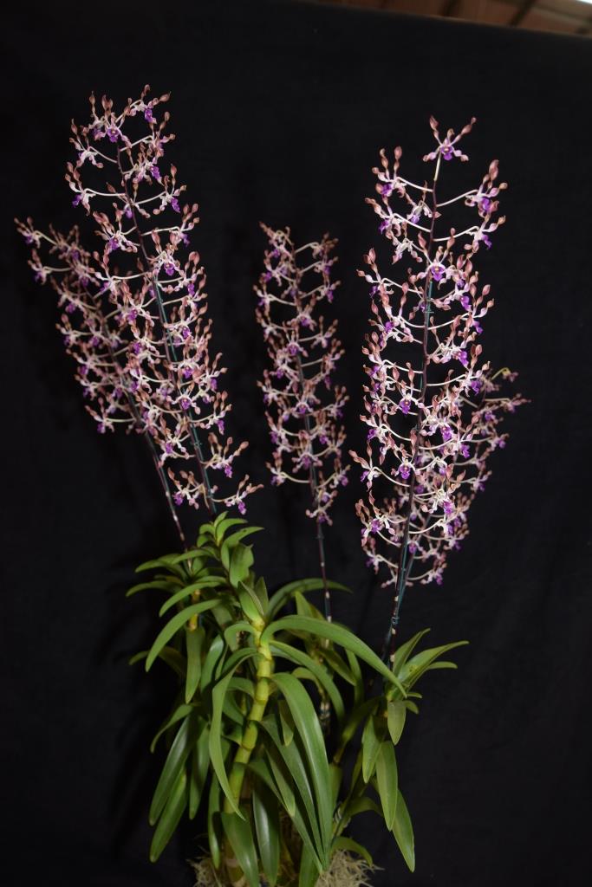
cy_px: 444
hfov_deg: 42.3
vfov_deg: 60.3
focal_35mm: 31
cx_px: 296
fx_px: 764
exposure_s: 1/60
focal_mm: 31
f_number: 5
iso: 200
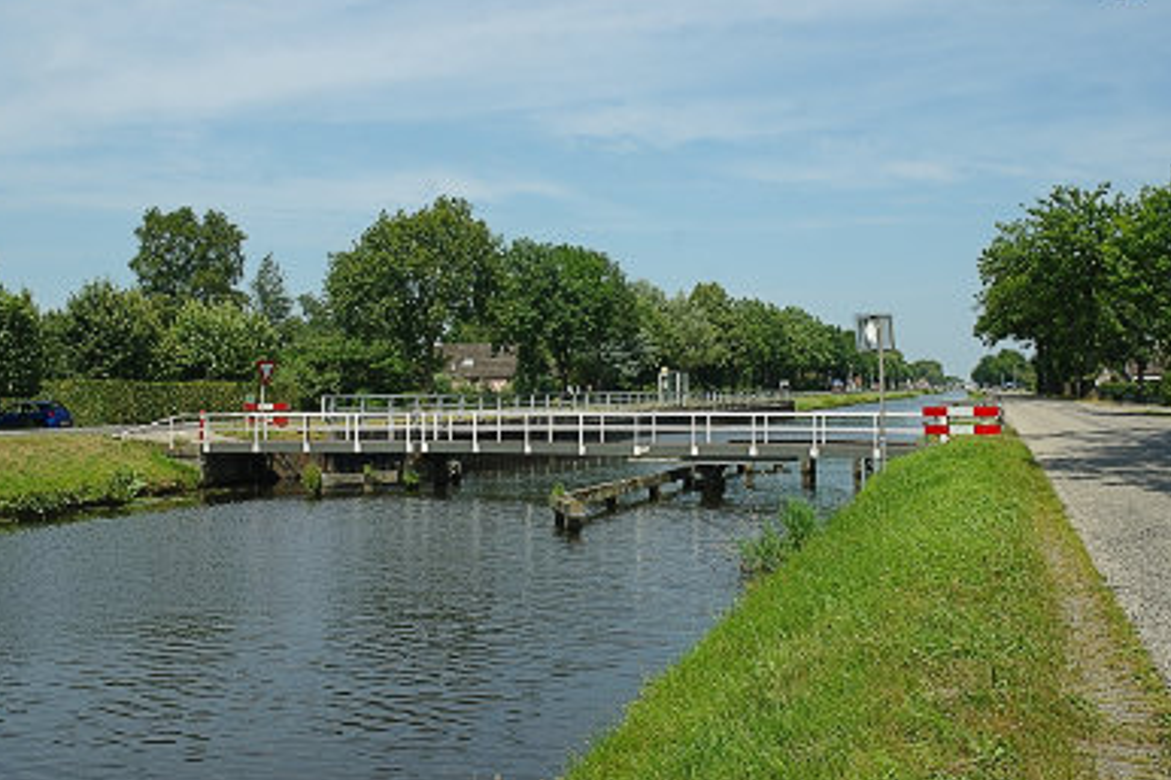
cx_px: 584
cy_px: 337
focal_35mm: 38
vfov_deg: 35.0
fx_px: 1235
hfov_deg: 50.7
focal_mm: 22
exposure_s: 1/60
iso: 100
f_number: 14
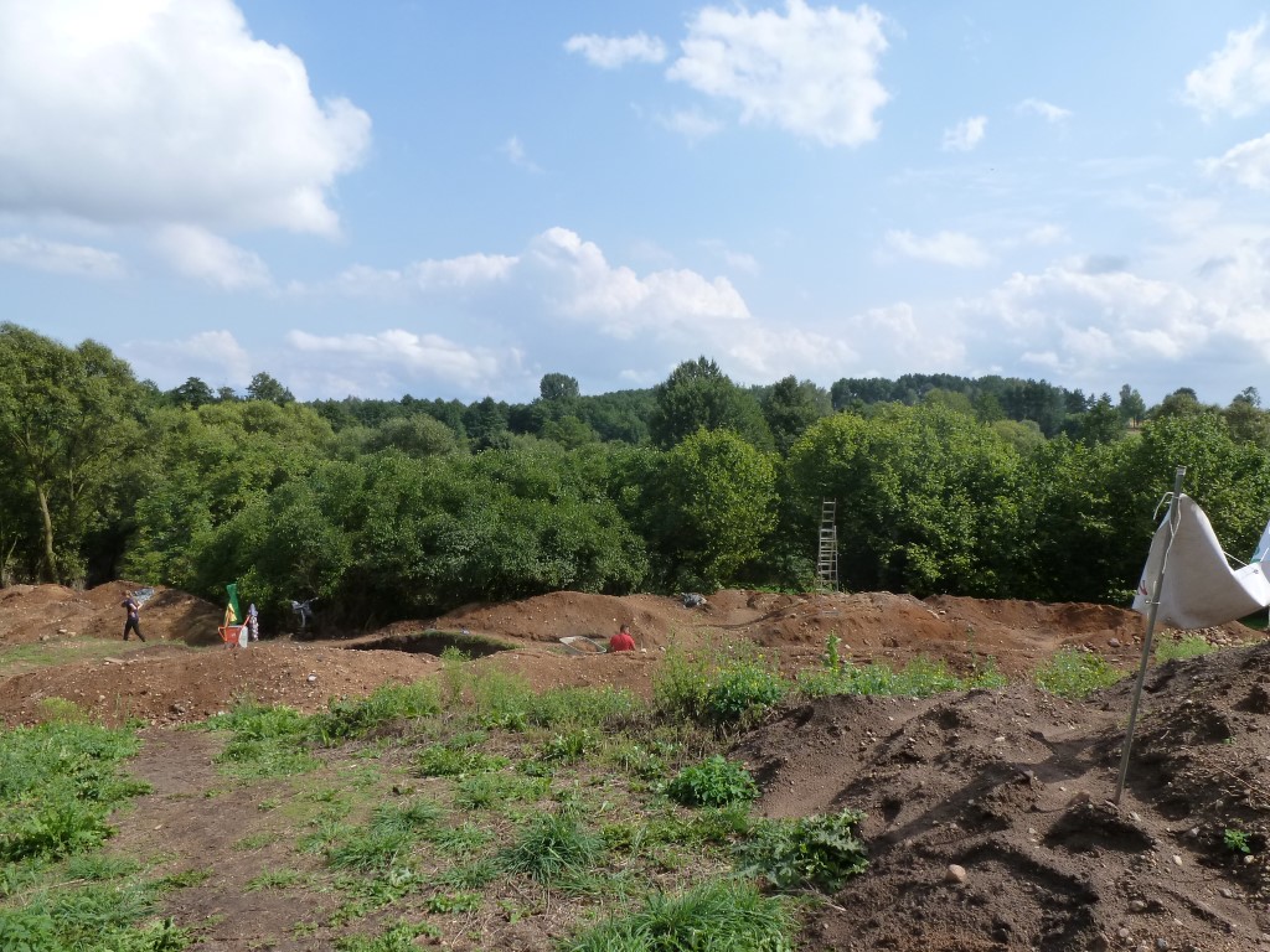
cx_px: 635
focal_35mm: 24
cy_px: 476
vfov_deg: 56.8
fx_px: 881
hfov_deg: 71.6
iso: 160
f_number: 4.5
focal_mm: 4.3
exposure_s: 1/500
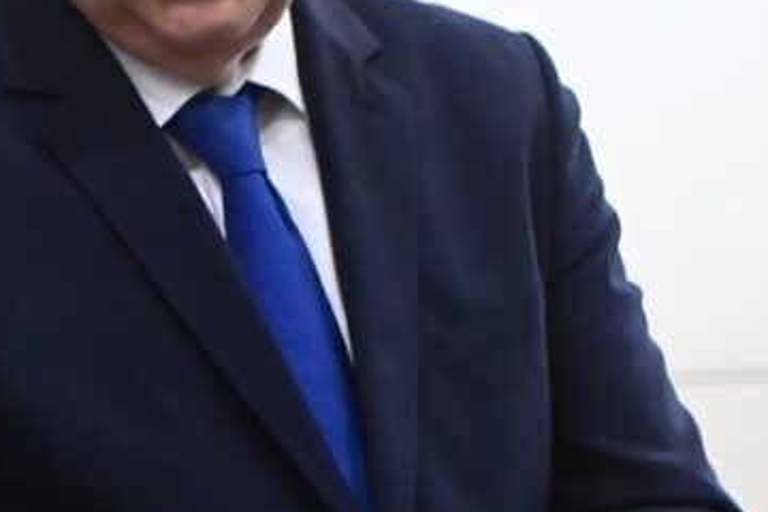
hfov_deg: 4.0
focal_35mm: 521
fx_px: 11114
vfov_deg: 2.6
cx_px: 657
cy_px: 242
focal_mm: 122
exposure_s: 1/400
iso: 4000
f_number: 2.8
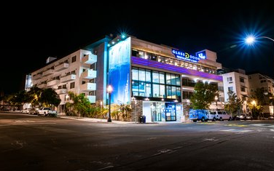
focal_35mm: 25
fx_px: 187
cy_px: 79
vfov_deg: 49.2
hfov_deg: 72.5
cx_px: 138
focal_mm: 24
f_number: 16
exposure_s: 15
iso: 100
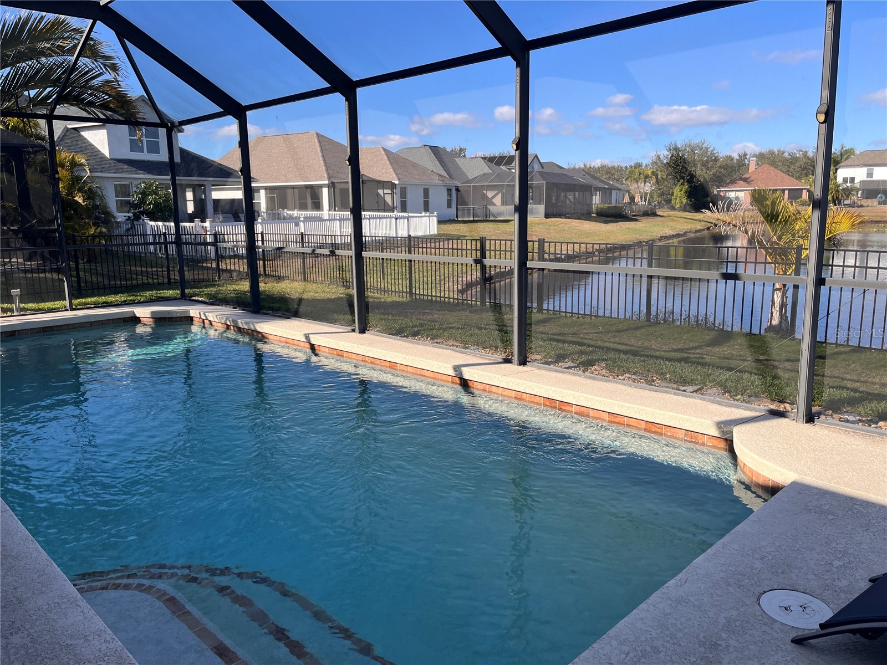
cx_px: 444
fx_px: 666
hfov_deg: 67.3
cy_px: 332
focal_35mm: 26
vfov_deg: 53.1
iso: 50
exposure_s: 1/1536
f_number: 1.6
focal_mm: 5.1
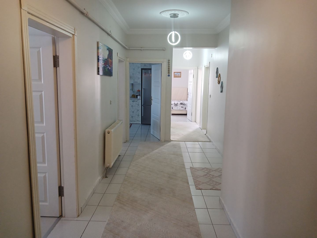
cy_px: 119
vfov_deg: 51.4
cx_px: 158
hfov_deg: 65.3
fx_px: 247
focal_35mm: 27
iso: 160
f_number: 1.8
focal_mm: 4
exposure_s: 1/50
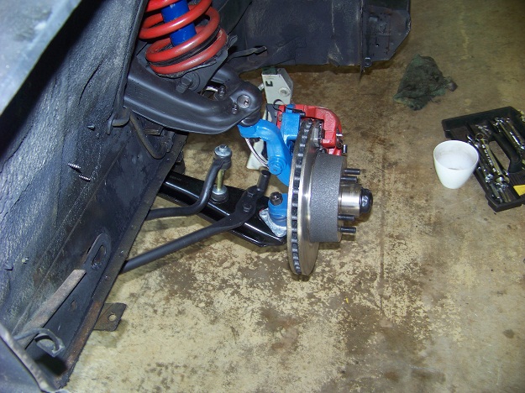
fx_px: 546
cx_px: 262
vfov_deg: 39.6
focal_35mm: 36
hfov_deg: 51.4
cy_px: 196
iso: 64
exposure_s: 1/30
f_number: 2.8
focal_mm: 5.85
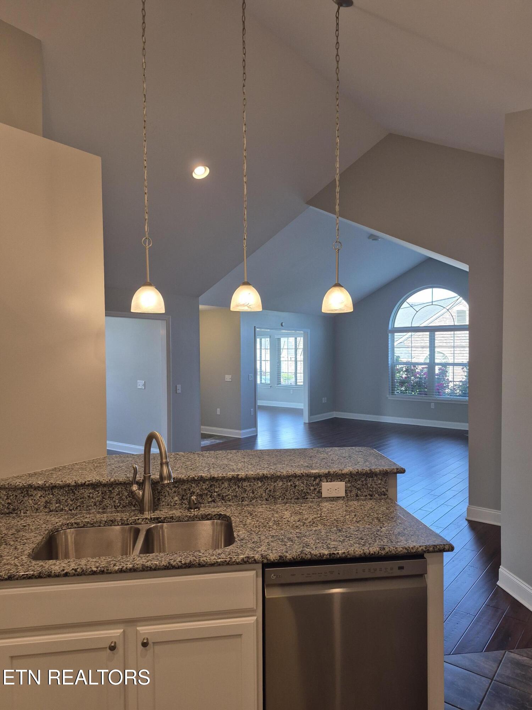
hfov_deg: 58.9
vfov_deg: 73.9
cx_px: 266
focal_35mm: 23
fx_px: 471
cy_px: 355
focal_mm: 5.4
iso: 100
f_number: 1.8
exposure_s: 1/120
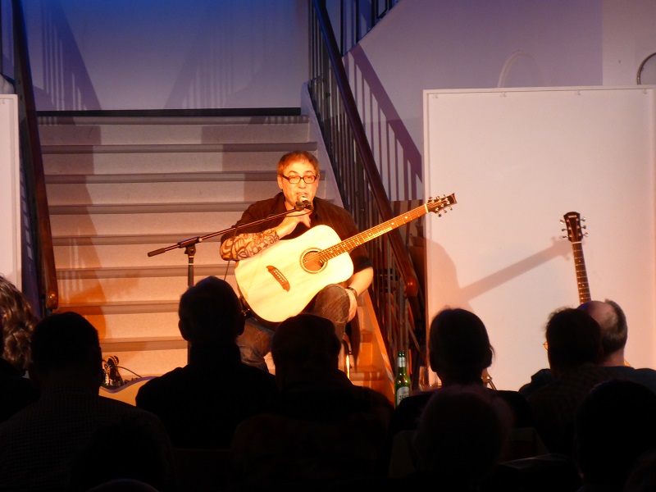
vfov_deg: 11.6
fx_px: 2426
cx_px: 328
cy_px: 246
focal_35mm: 128
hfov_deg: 15.4
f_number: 5.9
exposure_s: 1/13
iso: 400
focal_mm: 22.8
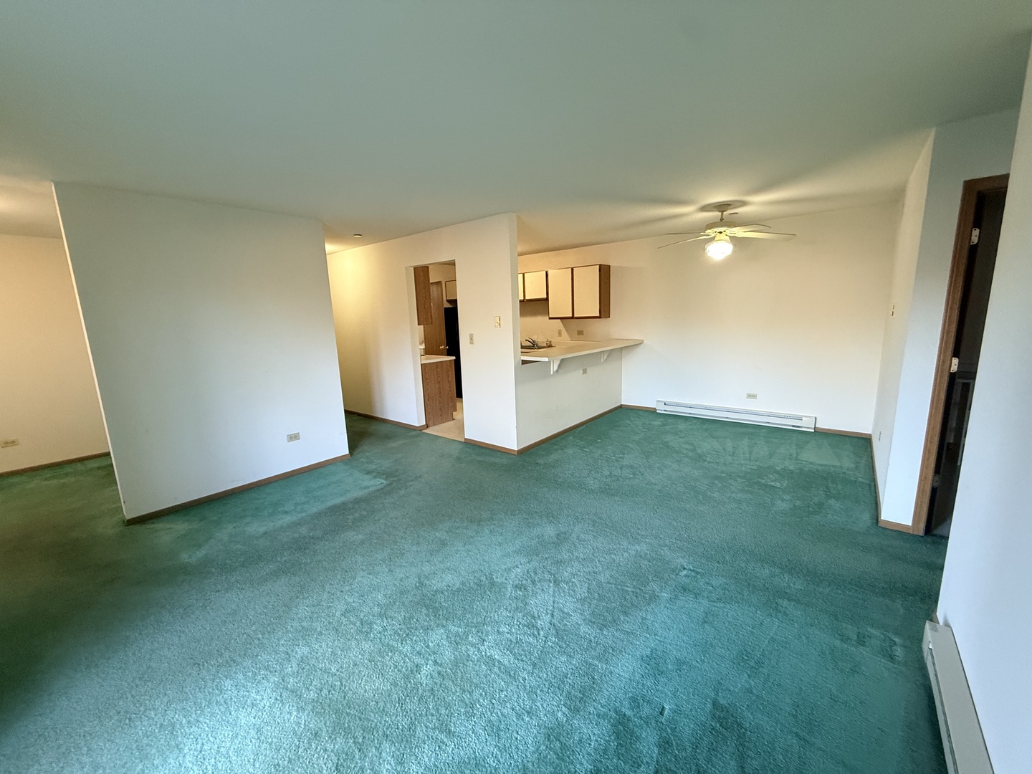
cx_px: 516
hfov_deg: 102.1
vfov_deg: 85.7
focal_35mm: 14
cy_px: 387
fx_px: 417
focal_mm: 2.22
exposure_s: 1/60
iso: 320
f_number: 2.2
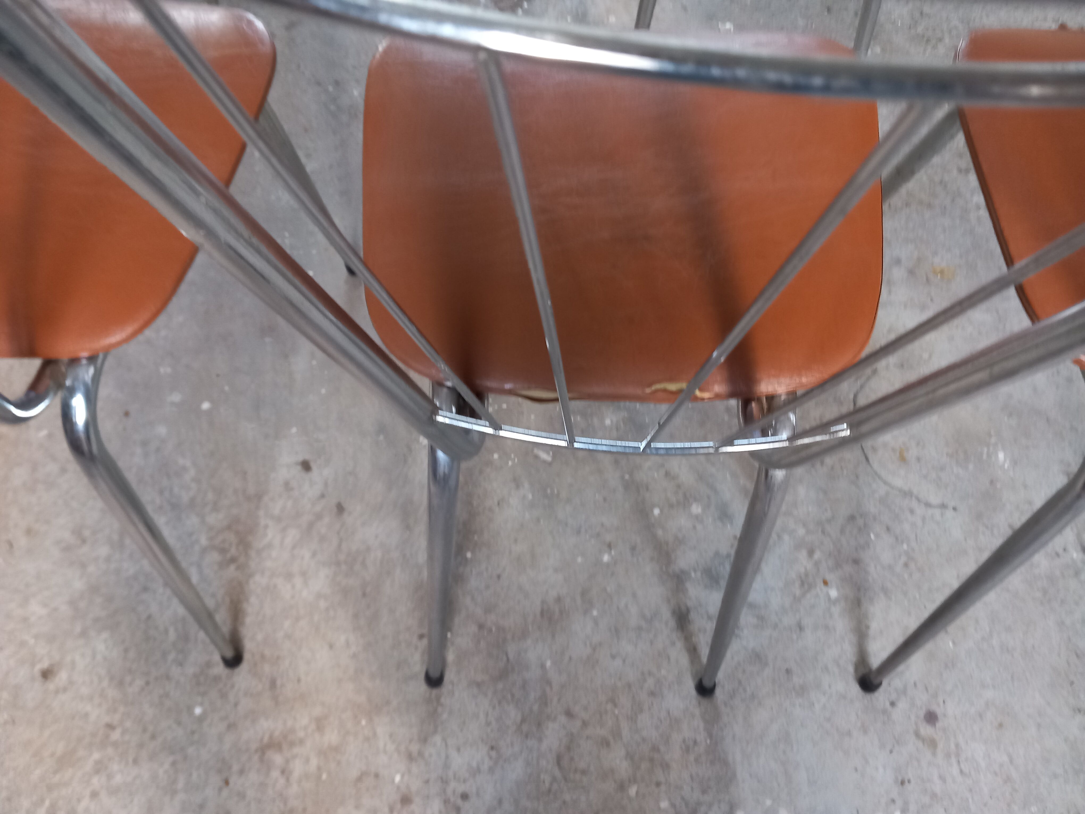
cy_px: 407
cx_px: 542
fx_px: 846
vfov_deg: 51.4
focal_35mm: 27
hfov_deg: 65.3
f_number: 1.8
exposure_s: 1/33.3
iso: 200
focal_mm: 4
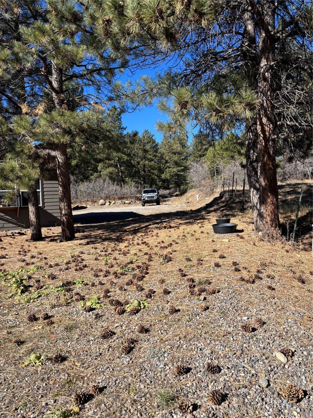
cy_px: 209
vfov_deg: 67.3
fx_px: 313
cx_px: 156
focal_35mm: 26
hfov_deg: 53.1
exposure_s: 1/2342
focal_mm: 5.96
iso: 50
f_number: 1.6
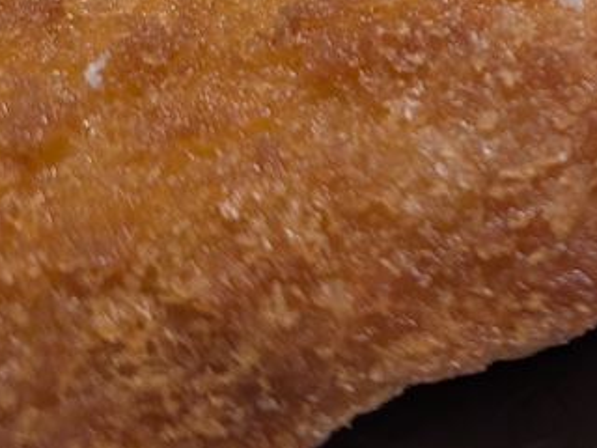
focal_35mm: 75
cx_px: 754
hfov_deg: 23.3
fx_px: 1293
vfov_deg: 17.9
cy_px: -183
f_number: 1.7
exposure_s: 1/50
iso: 101
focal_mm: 4.53
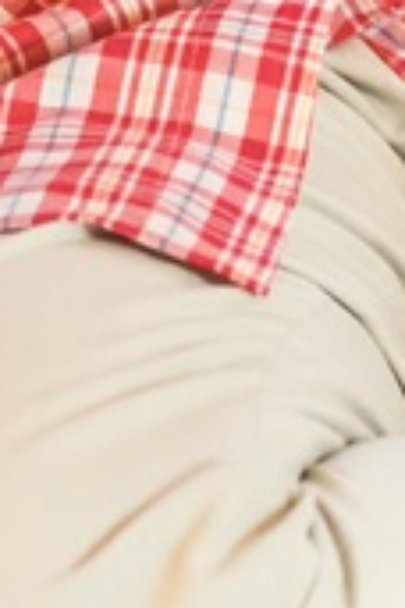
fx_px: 10293
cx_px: -1663
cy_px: -526
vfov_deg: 3.4
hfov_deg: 2.2
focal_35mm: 610
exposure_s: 1/320
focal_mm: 87
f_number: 2.8
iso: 2000
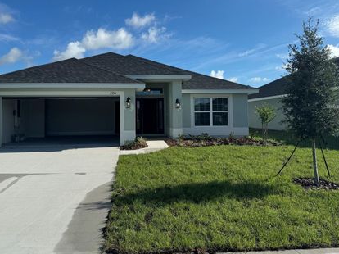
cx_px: 146
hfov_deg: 61.4
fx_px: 284
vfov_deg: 48.0
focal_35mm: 29
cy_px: 106
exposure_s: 1/5814
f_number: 1.78
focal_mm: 6.76
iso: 80
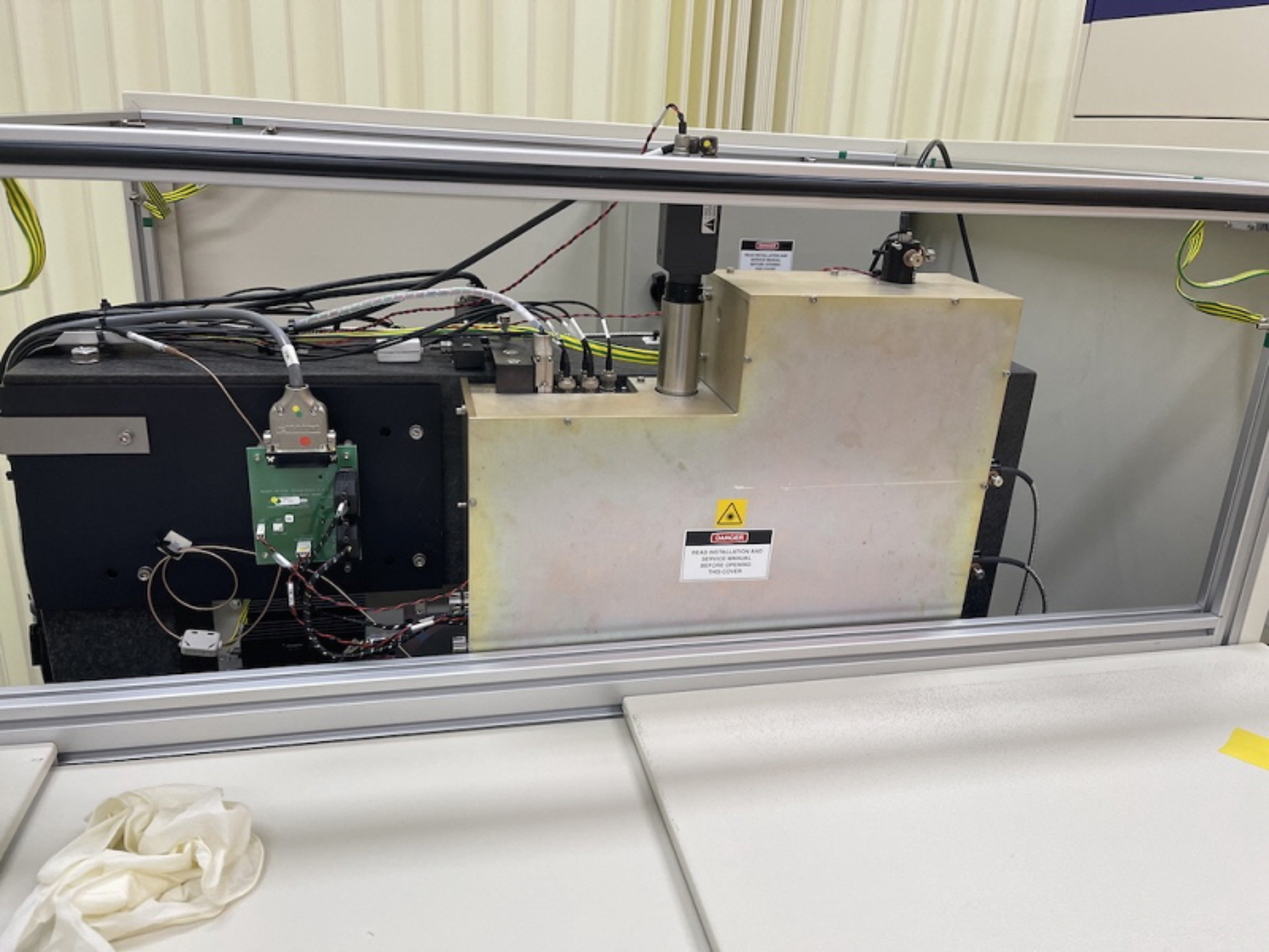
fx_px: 953
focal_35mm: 26
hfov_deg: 67.3
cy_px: 476
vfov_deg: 53.1
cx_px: 634
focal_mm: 5.1
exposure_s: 1/120
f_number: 1.6
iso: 125
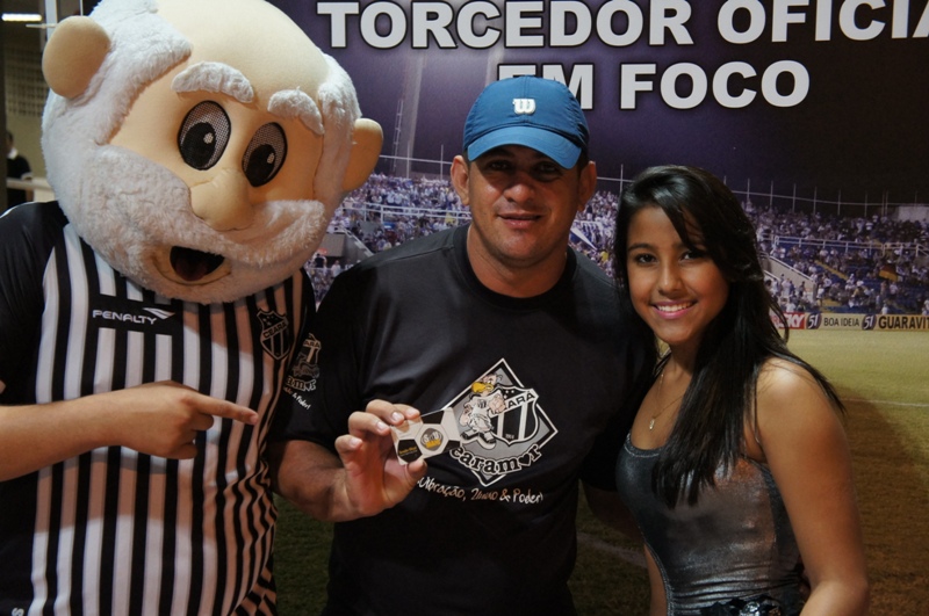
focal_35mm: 63
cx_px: 464
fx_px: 1623
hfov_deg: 31.9
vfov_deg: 21.5
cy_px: 308
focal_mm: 42
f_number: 4.5
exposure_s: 1/20
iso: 1600
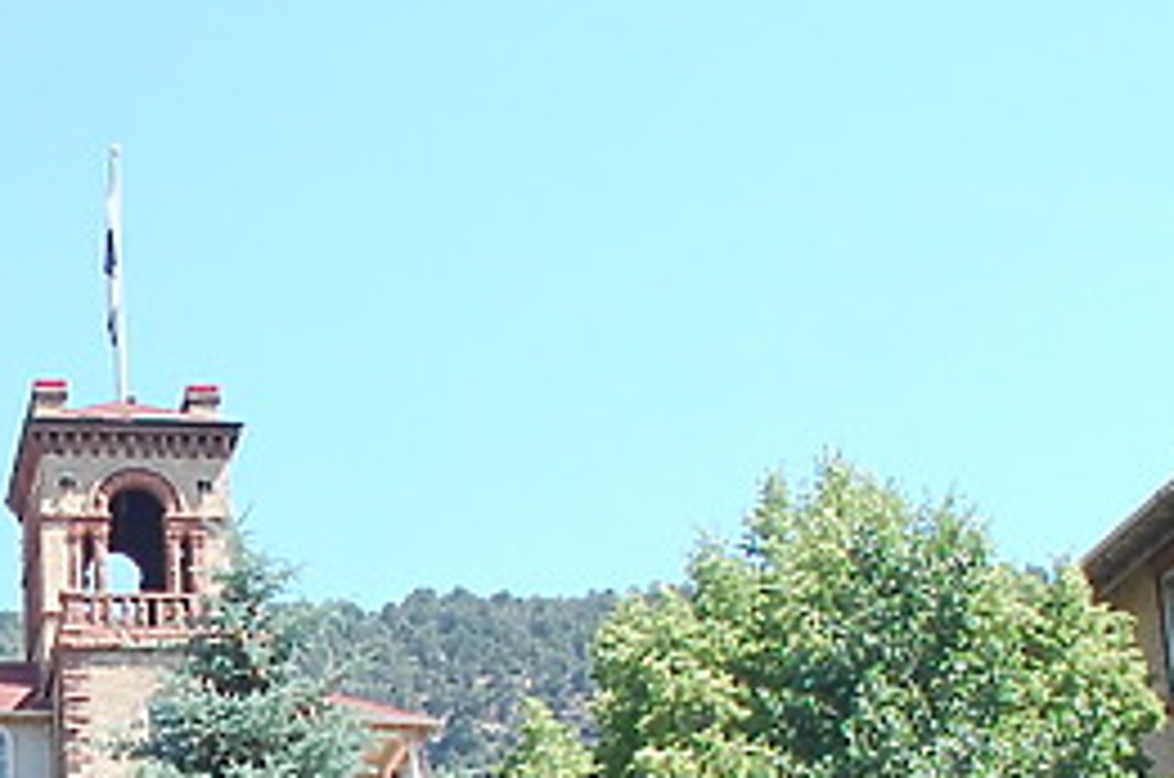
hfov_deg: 20.8
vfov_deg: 14.2
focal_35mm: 93
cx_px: -157
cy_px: 938
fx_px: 3027
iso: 400
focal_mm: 18
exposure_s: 1/160
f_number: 9
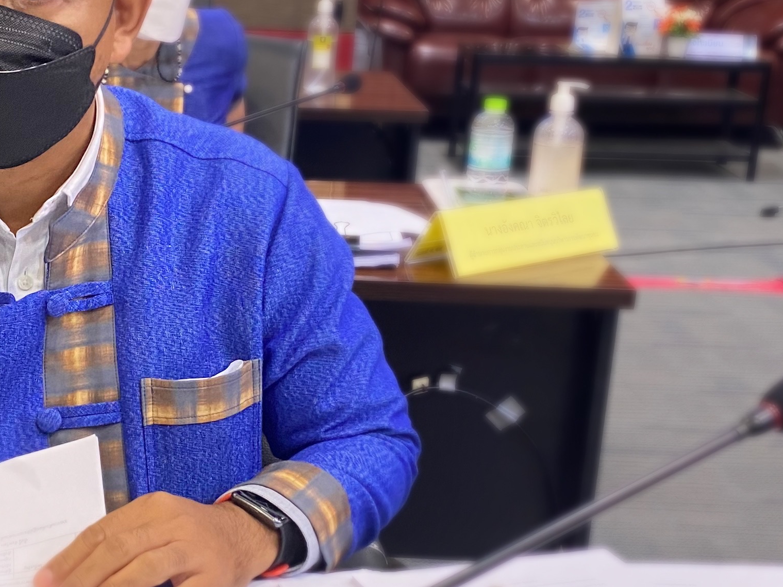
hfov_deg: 27.6
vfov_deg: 21.3
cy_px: 356
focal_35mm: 69
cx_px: 154
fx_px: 1561
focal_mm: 4.25
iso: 200
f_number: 1.8
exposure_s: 1/50
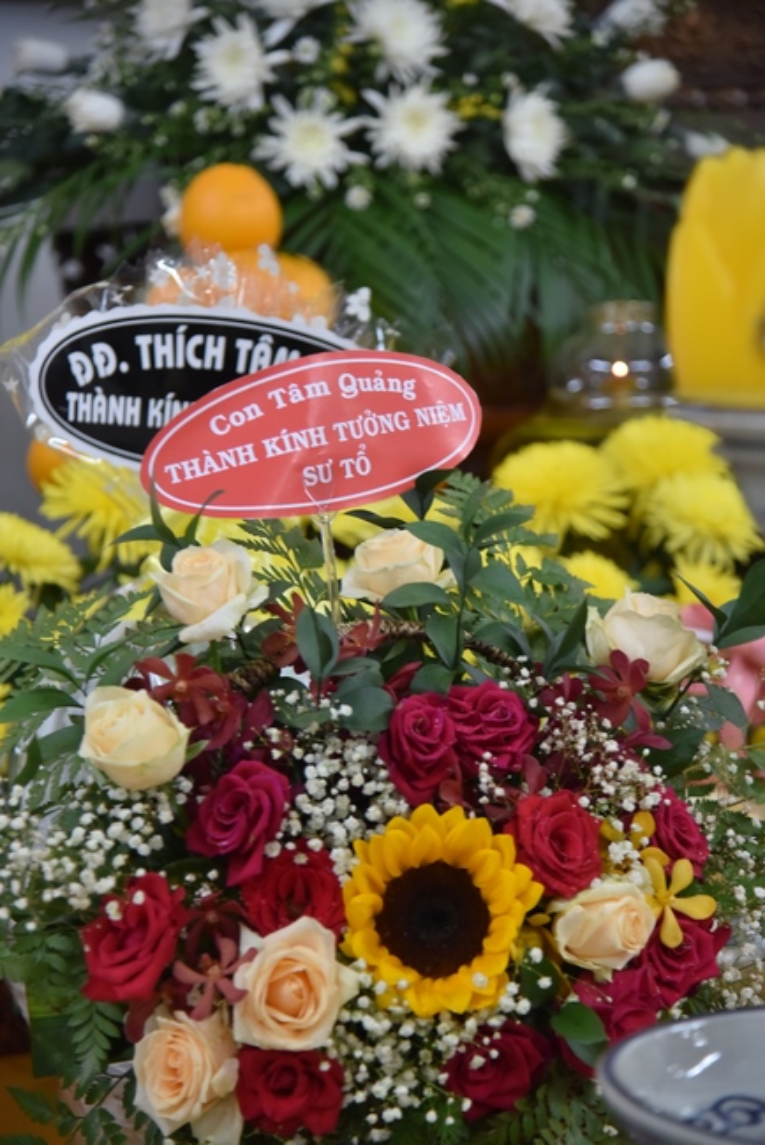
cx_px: 382
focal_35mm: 98
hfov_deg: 14.0
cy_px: 572
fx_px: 3120
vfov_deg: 20.8
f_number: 4
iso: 1600
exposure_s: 1/60
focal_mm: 98
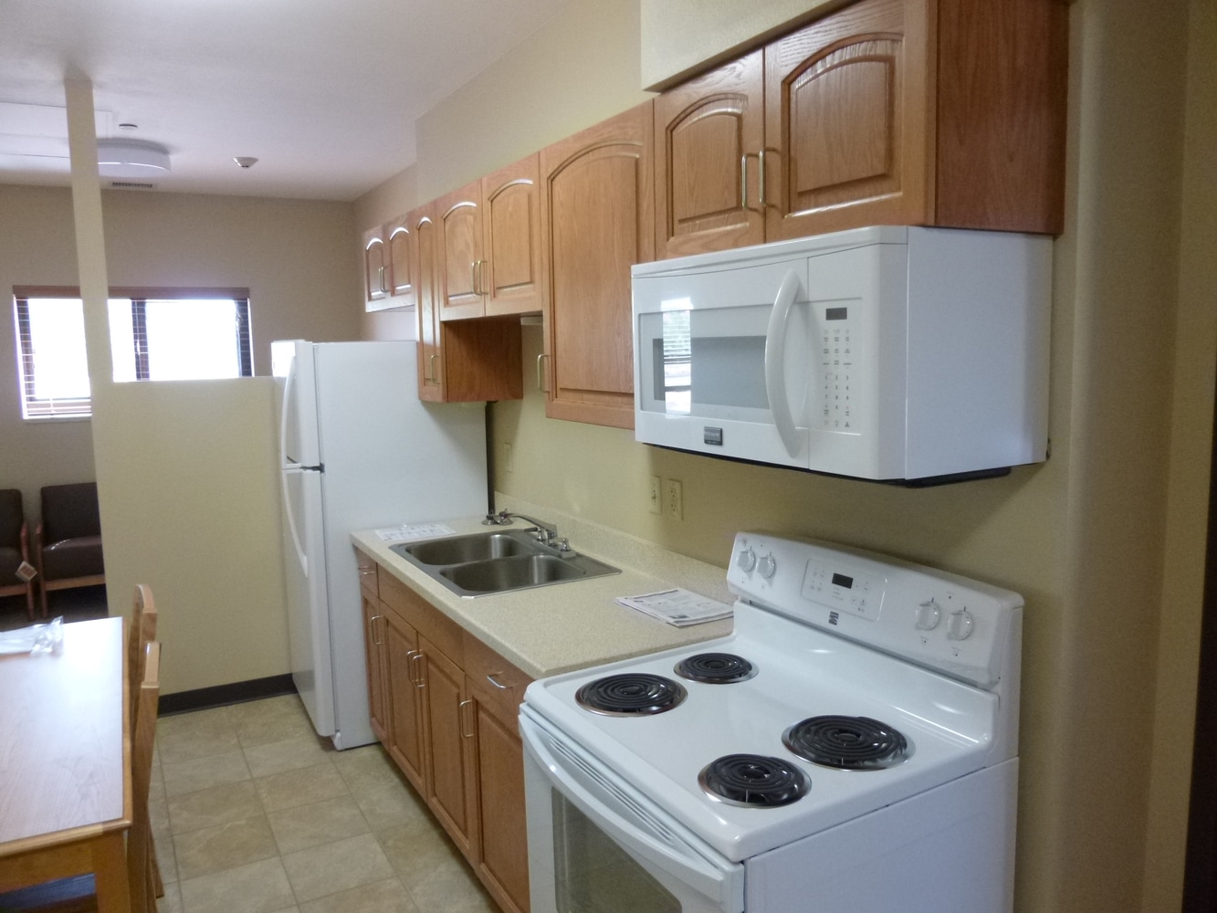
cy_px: 456
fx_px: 879
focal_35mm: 25
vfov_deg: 54.9
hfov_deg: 69.4
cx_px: 608
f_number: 3.1
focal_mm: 4.5
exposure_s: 1/20
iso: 400
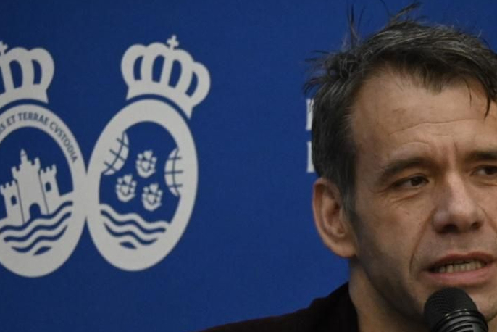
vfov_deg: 3.1
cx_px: 461
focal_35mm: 437
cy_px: 379
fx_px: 6038
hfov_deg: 4.7
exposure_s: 1/200
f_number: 5.3
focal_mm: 125
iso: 5000
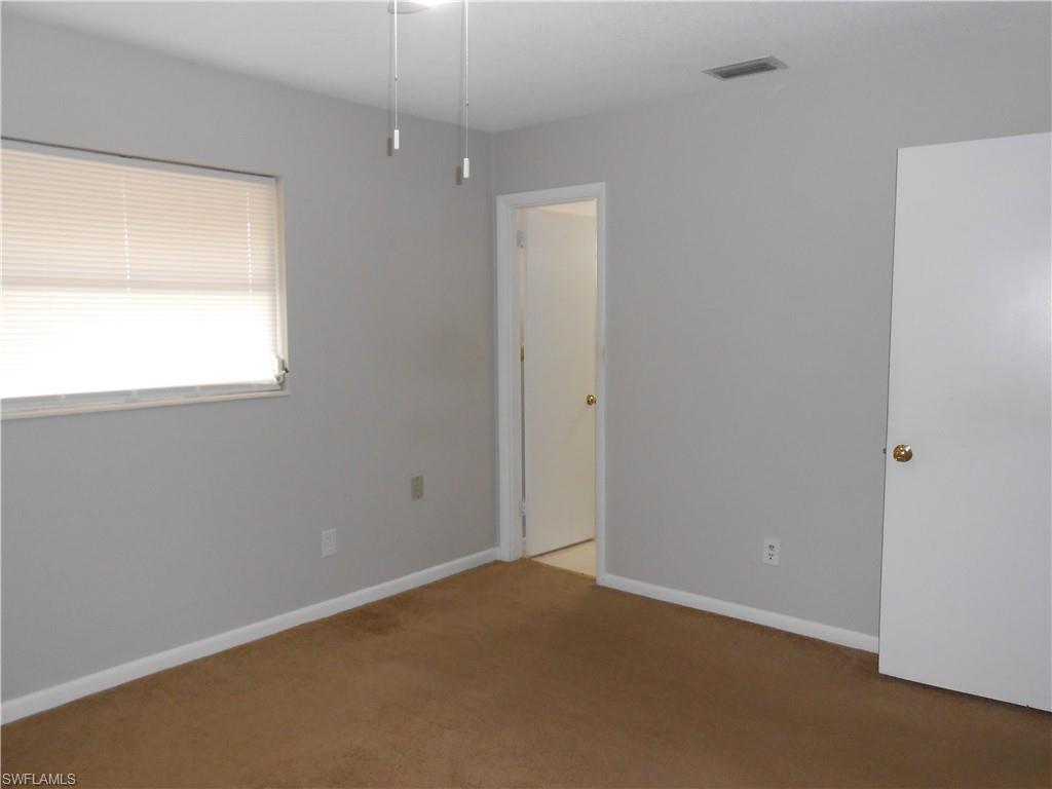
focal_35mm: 26
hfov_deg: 67.3
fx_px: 790
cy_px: 394
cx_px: 526
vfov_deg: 53.1
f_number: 3.5
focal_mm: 4.6
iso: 250
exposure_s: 1/25
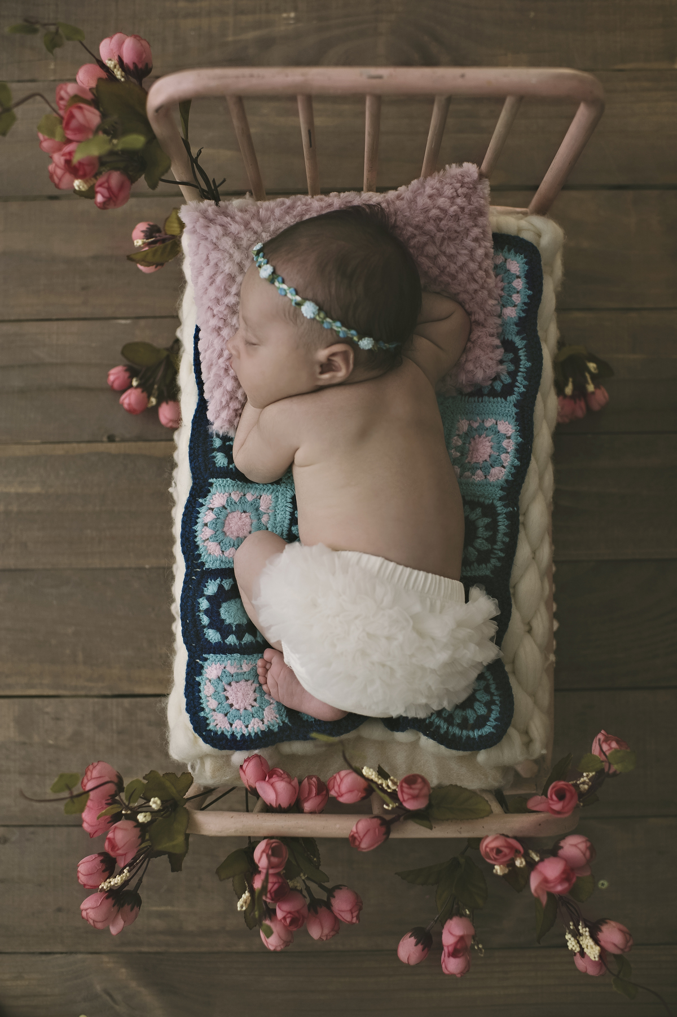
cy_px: 508
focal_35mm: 35
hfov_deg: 37.8
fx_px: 988
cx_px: 338
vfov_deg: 54.5
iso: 320
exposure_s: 1/250
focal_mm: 35
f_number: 2.8
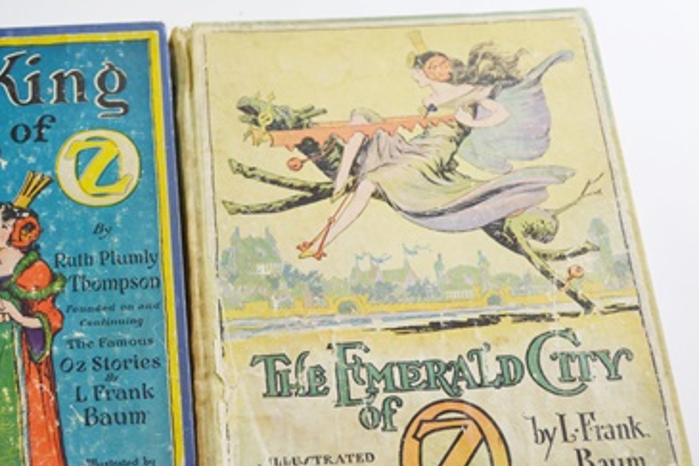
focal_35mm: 74
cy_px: 295
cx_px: 247
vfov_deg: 18.4
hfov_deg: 27.2
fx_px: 1436
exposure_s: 1/125
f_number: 5.6
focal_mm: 30
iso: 400
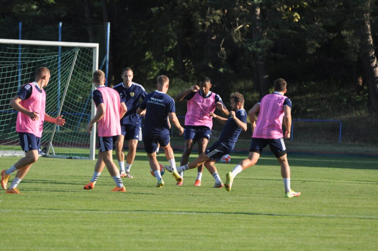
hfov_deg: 5.7
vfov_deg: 3.8
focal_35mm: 360
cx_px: 189
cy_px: 126
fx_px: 3775
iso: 900
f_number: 5.6
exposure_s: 1/3200
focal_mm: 240
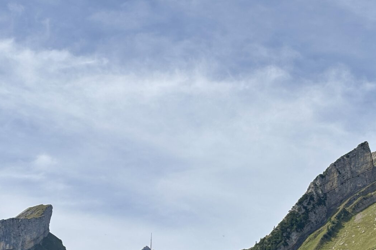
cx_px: 200
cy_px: 199
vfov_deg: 16.3
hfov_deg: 24.5
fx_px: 867
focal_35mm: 83
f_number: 1.6
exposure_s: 1/4425
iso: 40
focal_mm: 5.96
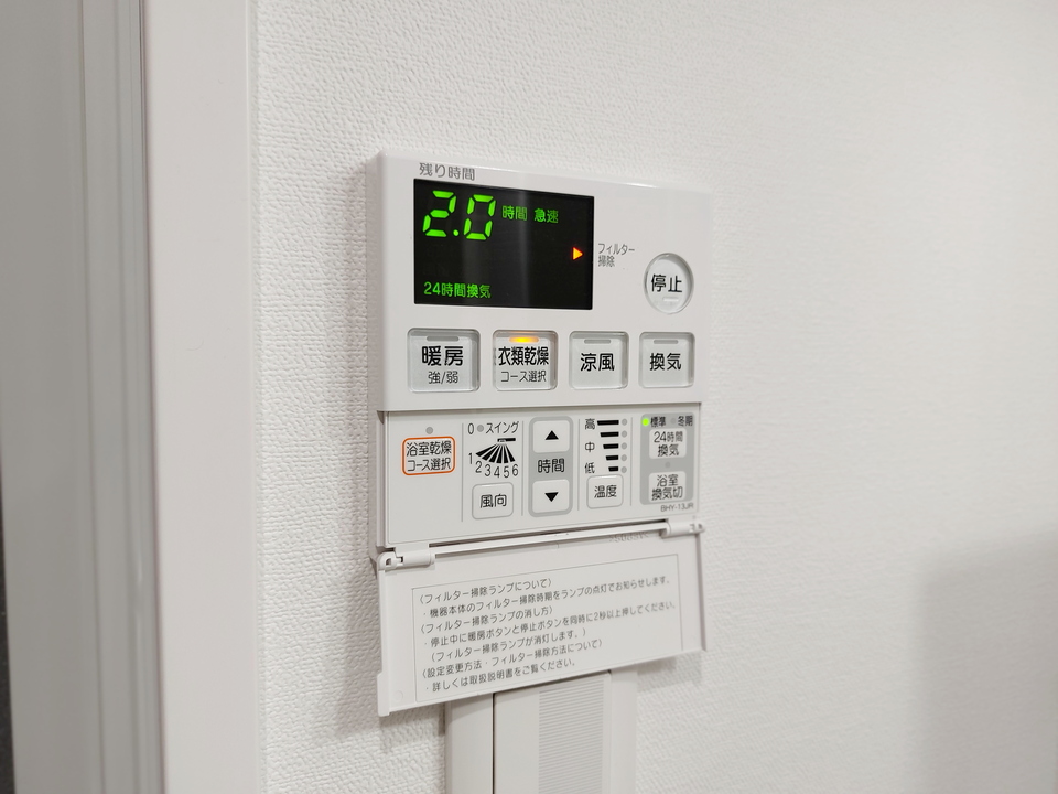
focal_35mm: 24
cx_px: 529
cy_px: 397
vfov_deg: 56.8
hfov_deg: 71.6
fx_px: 734
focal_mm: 5.23
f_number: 1.8
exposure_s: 1/30
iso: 32
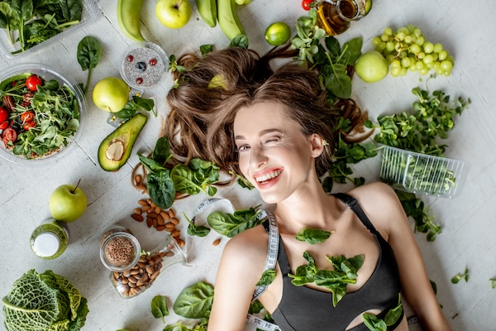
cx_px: 248
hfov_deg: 54.4
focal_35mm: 35
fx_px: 482
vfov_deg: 37.9
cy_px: 166
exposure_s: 1/200
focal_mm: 35
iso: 100
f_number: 2.8
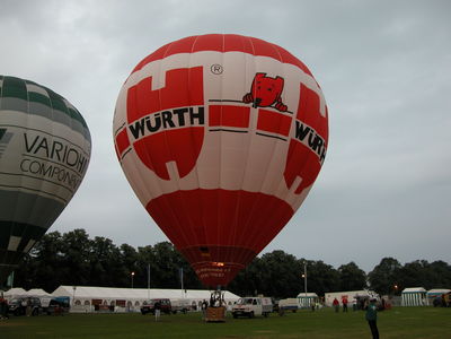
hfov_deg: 54.0
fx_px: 443
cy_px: 170
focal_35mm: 34
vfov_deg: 41.8
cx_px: 226
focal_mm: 8.9
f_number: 3.2
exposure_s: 1/88.6
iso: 100
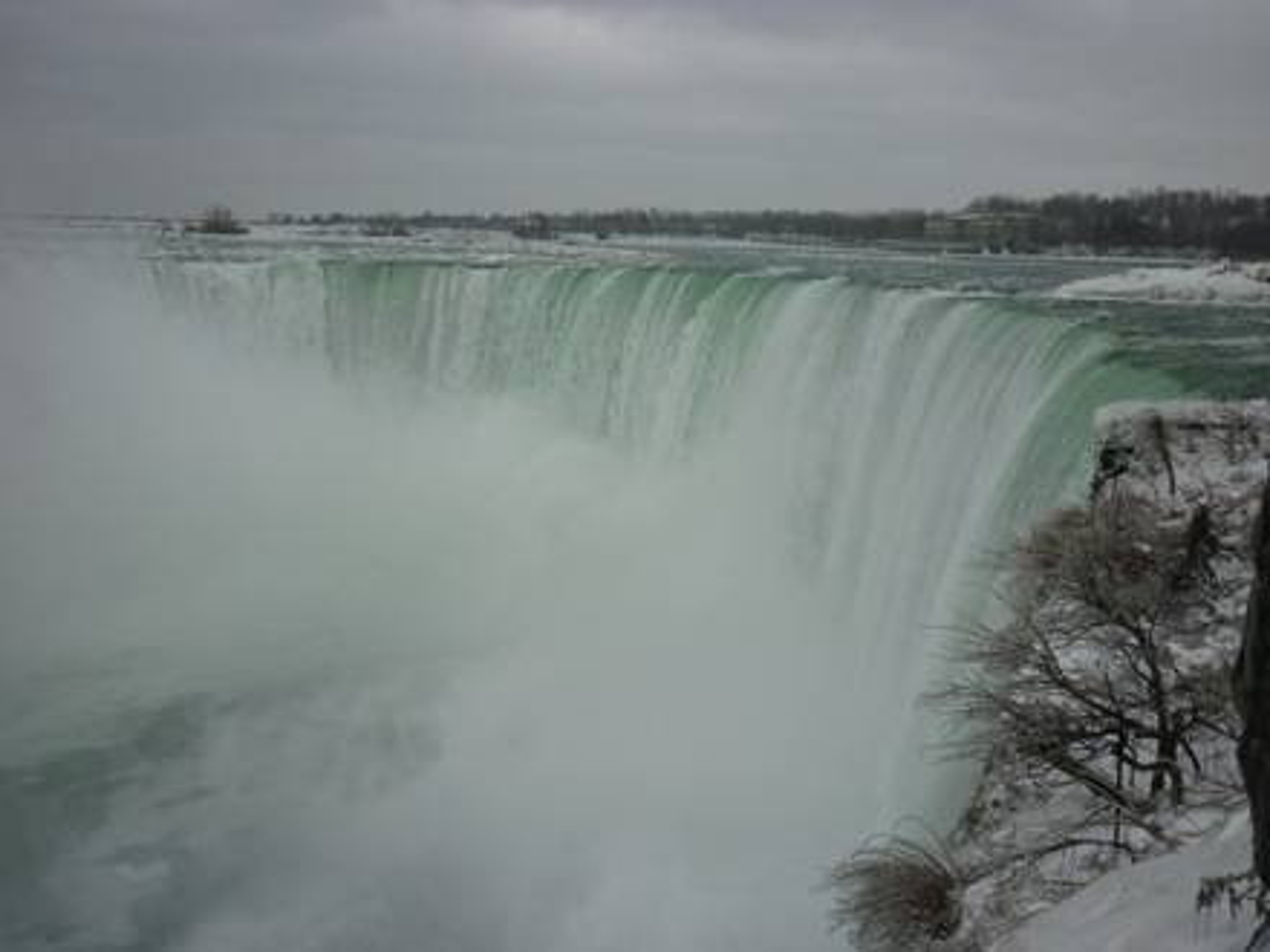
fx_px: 1211
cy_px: 476
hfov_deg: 55.4
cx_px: 635
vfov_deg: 42.9
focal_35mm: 33
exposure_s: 1/400
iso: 80
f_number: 2.8
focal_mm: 5.5
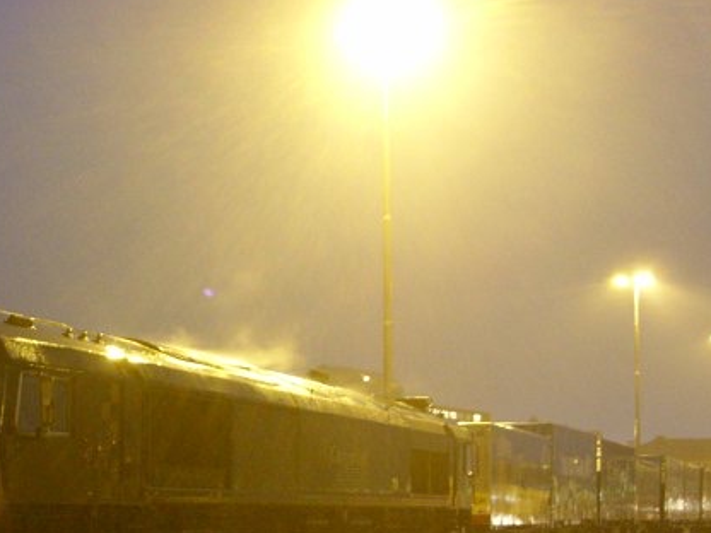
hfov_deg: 25.8
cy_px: 480
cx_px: 60
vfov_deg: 19.8
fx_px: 1499
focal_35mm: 73
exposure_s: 1/3
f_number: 2.8
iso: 300
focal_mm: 6.3
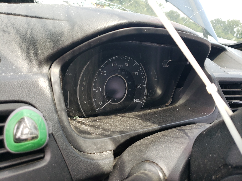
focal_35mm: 26
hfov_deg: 67.3
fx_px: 182
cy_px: 90
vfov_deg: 53.1
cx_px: 121
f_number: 1.5
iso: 50
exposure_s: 1/250
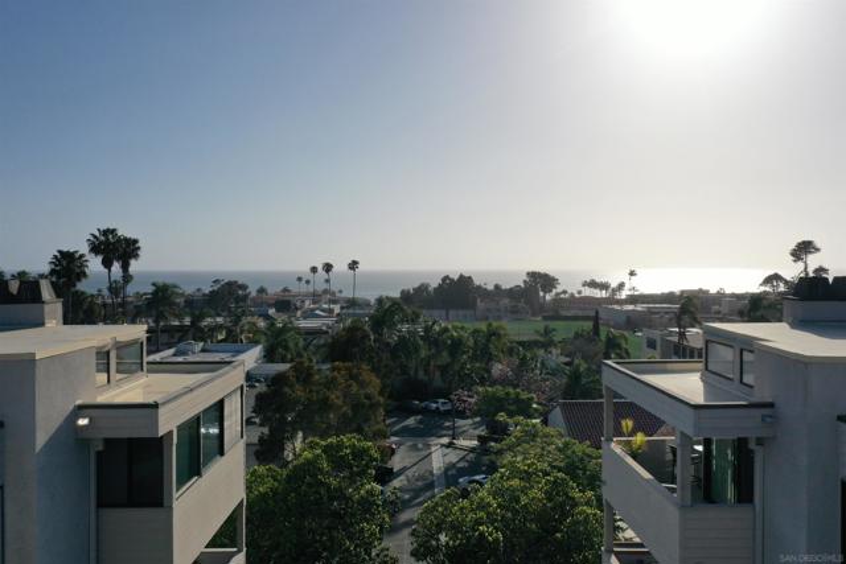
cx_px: 423
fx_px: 658
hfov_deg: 65.5
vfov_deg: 46.4
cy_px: 282
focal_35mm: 28
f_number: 7.1
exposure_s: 1/1250
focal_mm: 10.26
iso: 100
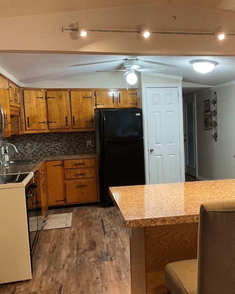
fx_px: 330
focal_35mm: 38
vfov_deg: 47.9
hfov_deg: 38.7
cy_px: 146
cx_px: 155
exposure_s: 1/60
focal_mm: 3
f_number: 1.8
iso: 160
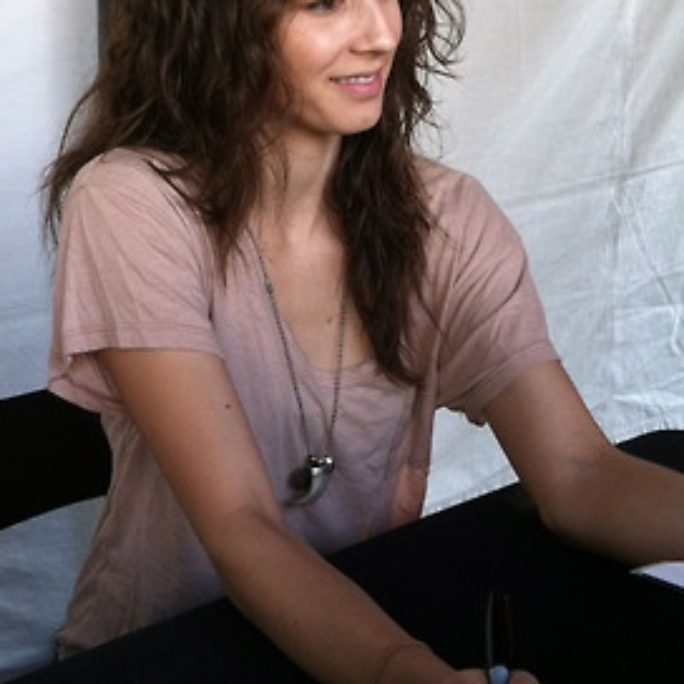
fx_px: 1699
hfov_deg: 22.7
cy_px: 215
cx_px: 274
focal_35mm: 76
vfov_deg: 22.6
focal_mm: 3.85
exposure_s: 1/120
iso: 100
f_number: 2.8
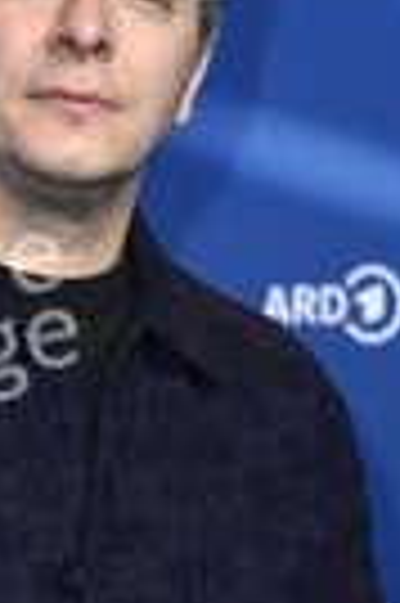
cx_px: -22
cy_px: 567
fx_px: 5230
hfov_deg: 4.4
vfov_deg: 6.6
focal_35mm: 313
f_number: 5.6
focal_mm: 105
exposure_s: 1/250
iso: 1000
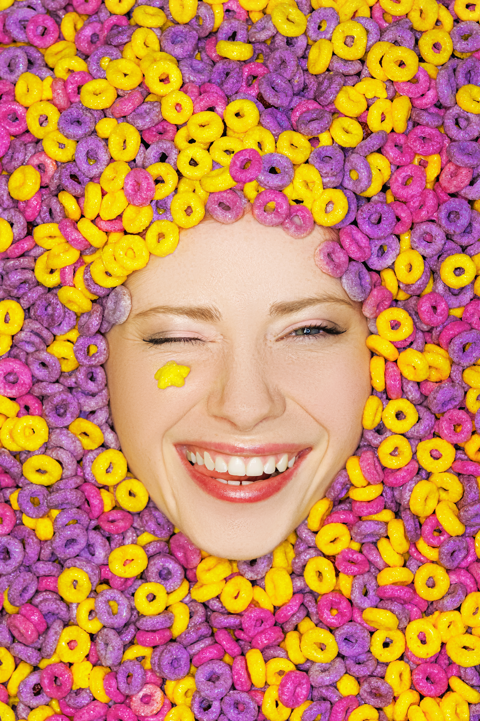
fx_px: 1160
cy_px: 360
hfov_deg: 23.4
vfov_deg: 34.5
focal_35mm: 58
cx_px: 240
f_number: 5.6
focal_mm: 58
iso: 640
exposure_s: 1/160
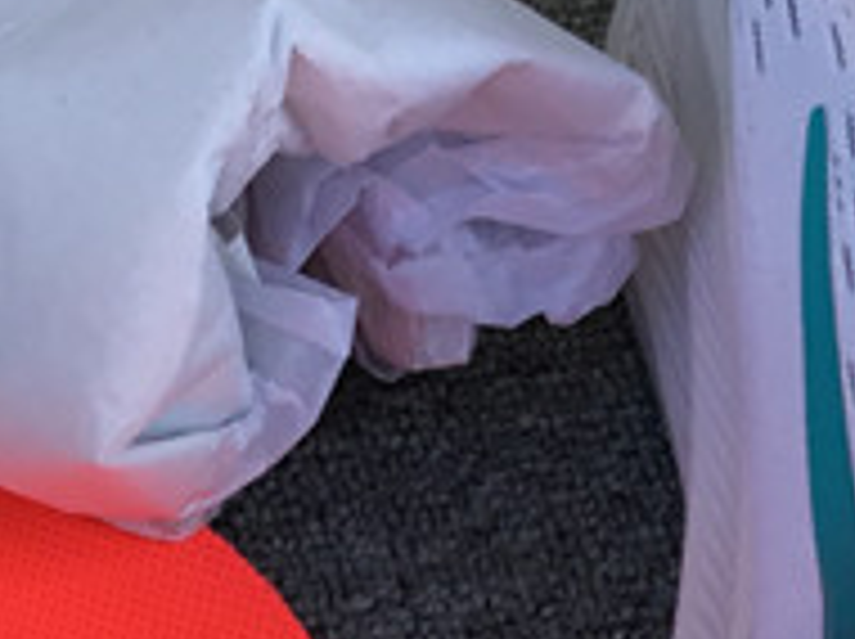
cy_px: 1249
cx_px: -32
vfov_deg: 9.5
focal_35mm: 147
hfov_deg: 13.2
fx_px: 3626
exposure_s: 1/159
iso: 25
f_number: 2.4
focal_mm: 3.3
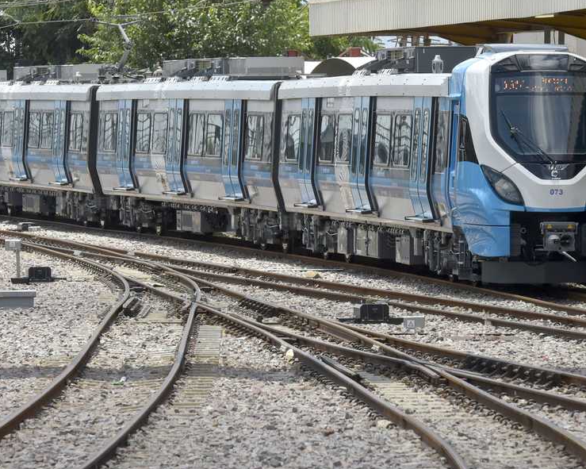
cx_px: 225
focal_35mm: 256
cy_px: 216
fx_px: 4439
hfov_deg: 7.6
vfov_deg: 6.0
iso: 1600
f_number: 7.1
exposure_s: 1/4000
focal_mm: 180
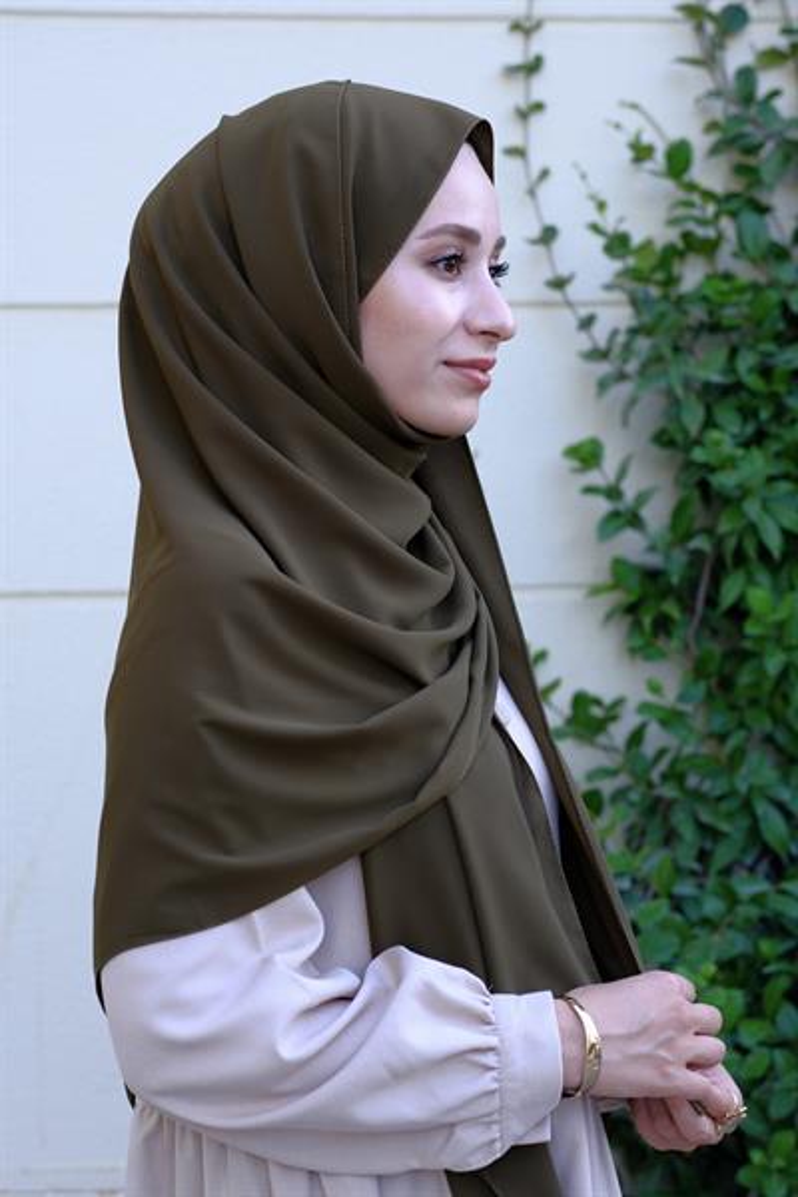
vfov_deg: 24.2
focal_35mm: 84
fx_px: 2793
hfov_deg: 16.3
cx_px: 399
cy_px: 598
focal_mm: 56
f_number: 4
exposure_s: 1/80
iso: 160
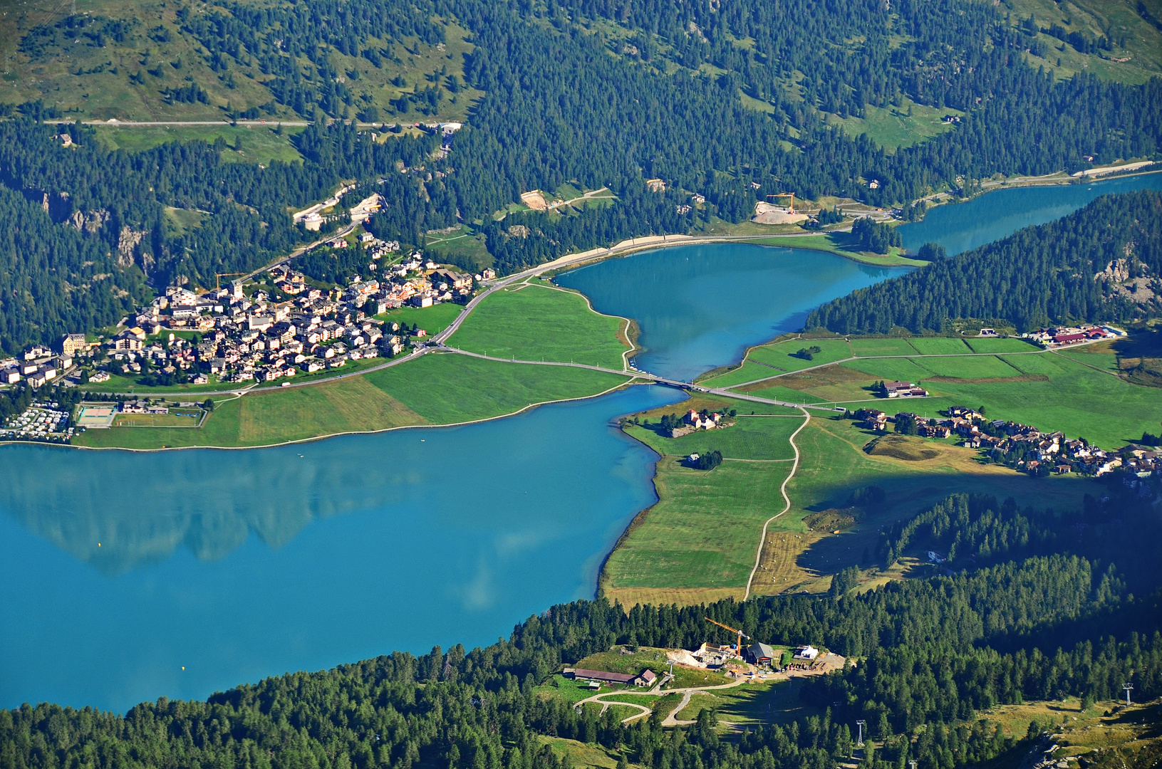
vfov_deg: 13.0
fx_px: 3382
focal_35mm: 105
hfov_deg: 19.5
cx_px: 581
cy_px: 384
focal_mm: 70
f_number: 5
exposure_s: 1/250
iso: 100
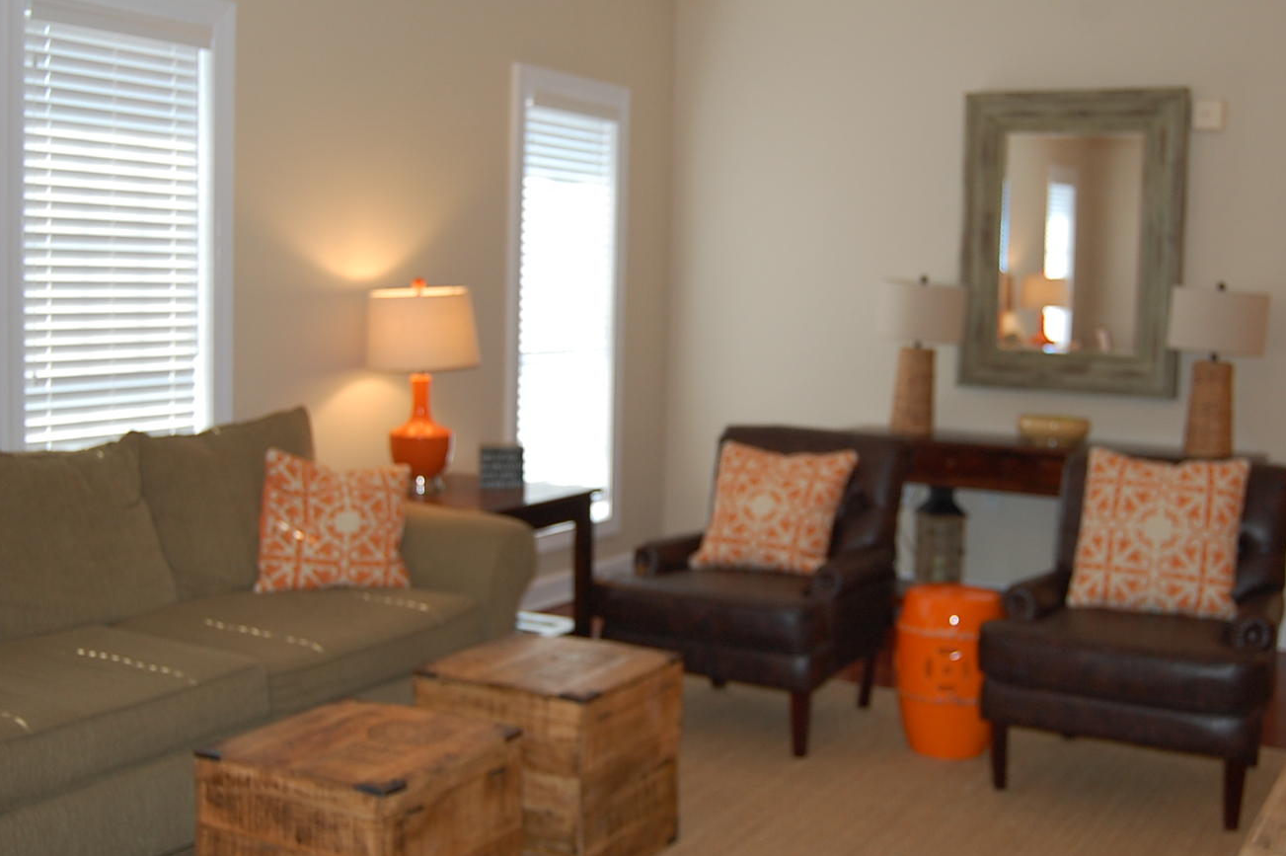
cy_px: 382
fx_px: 1606
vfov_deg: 29.8
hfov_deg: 43.6
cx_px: 689
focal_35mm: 45
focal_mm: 26
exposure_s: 1/60
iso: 400
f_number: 4
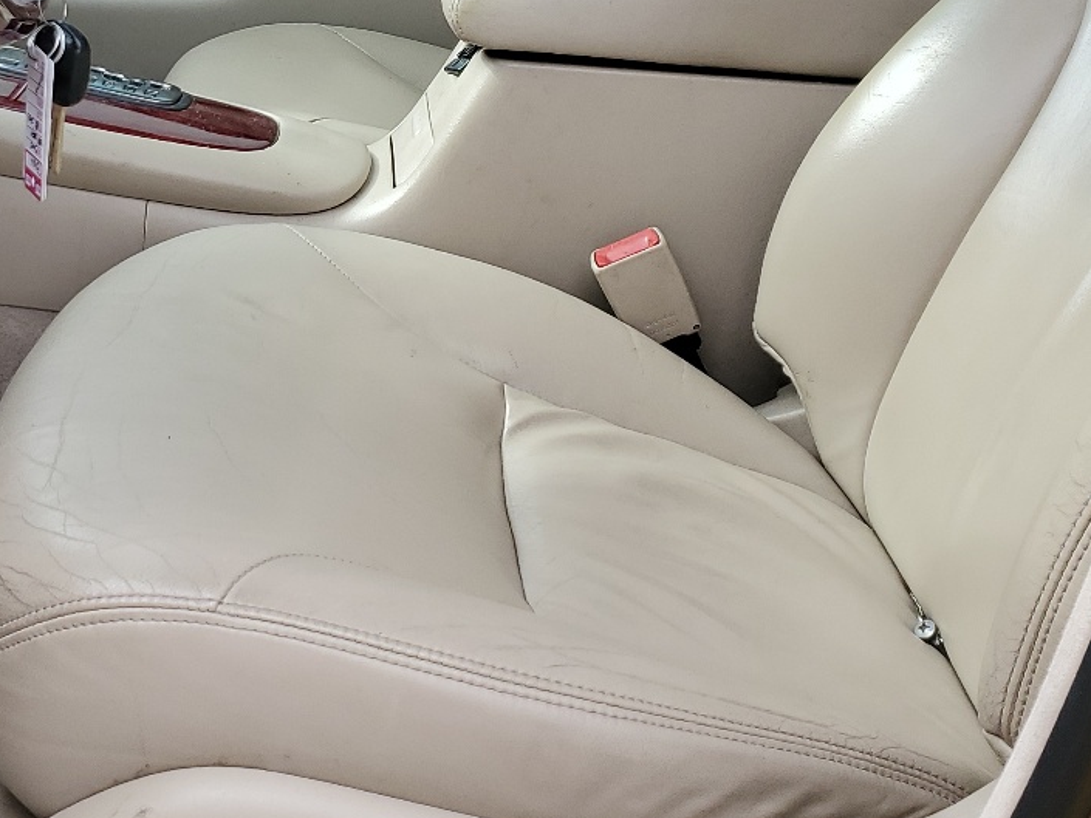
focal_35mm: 59
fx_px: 1860
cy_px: 111
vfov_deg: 24.2
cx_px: 240
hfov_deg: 31.9
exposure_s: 1/833
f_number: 1.5
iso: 50
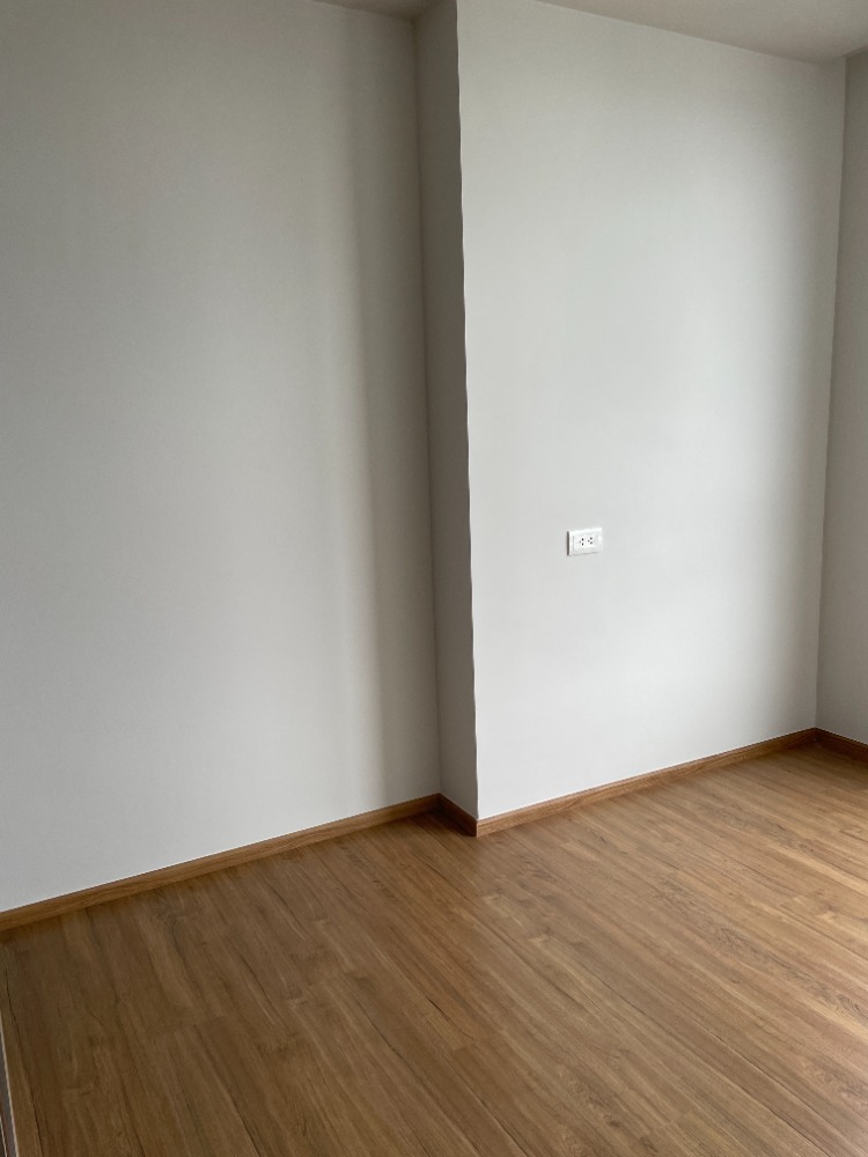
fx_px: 869
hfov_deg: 53.1
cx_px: 434
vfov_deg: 67.3
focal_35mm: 26
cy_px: 578
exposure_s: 1/162
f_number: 1.6
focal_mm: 4.2
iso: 32
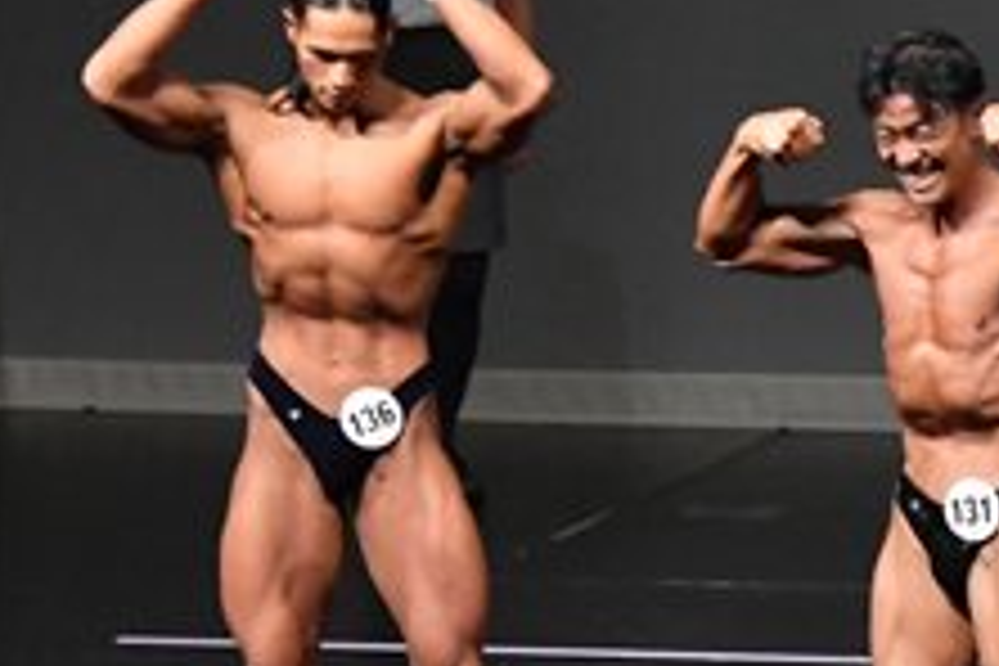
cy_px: 544
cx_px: 1717
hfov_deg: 3.7
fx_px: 15206
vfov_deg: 2.5
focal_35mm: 548
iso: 5000
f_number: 5.6
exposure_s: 1/400
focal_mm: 105
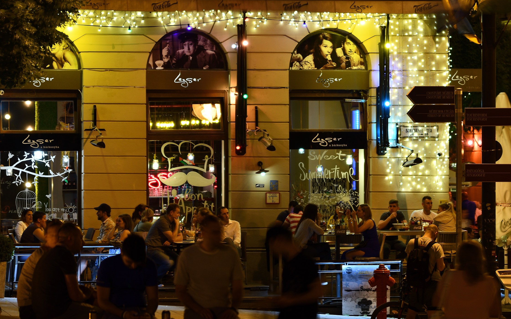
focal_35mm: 196
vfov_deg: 6.7
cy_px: 162
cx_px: 255
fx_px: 2730
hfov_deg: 10.7
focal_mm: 120
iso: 100
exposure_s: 1/2.5
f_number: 4
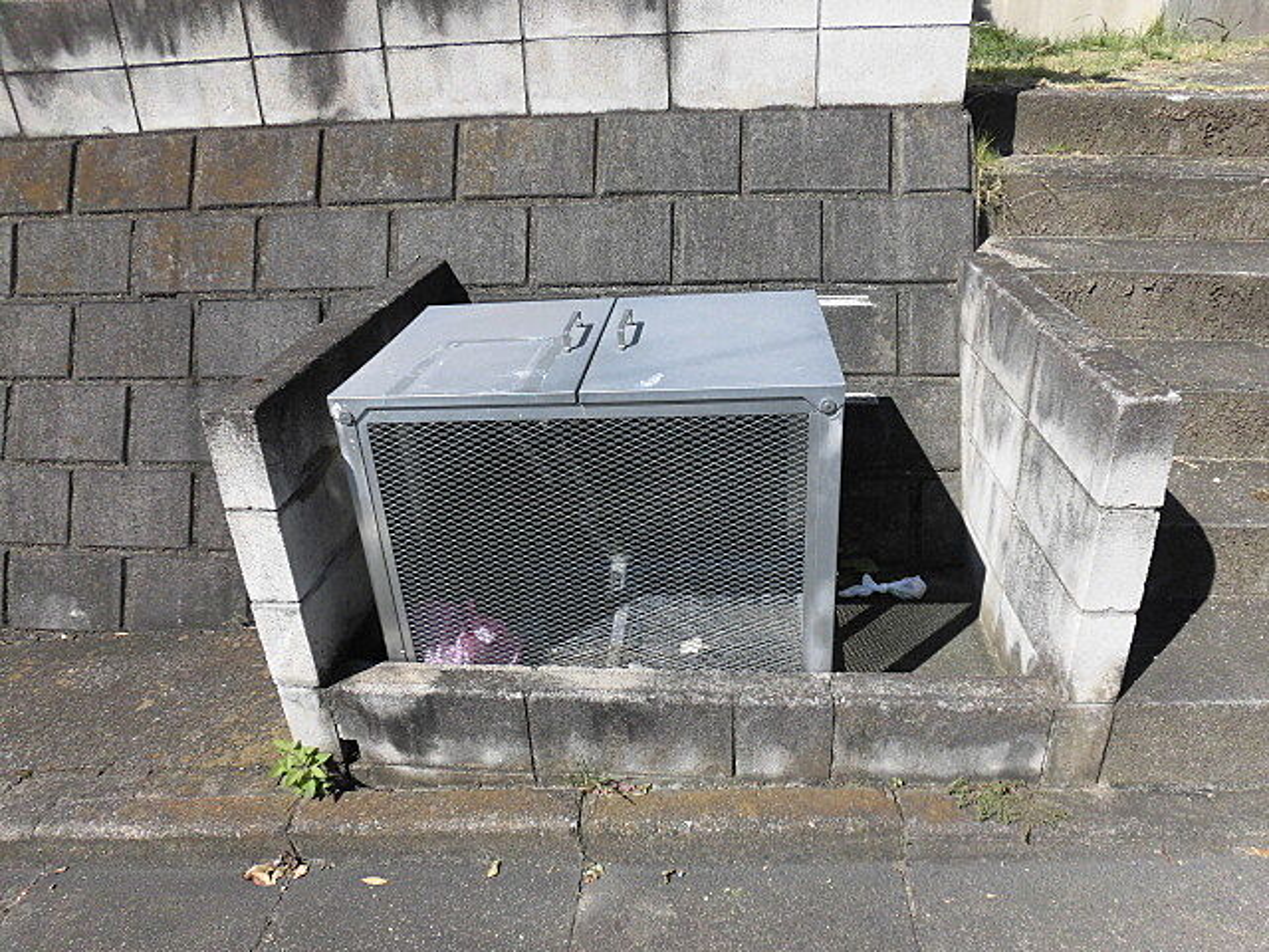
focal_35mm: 24
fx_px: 880
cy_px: 476
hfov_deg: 71.6
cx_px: 634
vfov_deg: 56.8
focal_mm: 4.3
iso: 100
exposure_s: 1/200
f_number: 7.8
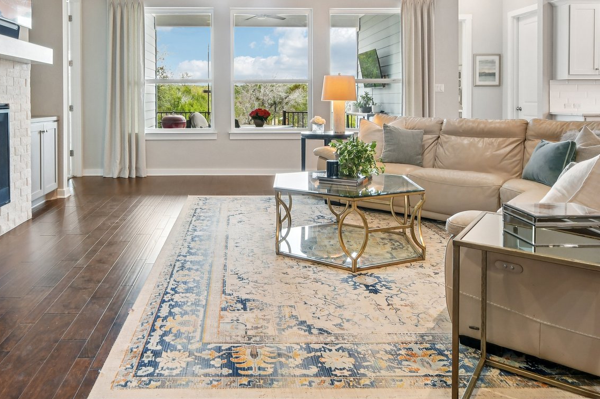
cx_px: 246
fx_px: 450
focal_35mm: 27
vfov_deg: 45.2
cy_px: 73
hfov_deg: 66.9
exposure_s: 1/30
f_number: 8
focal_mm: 10
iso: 400
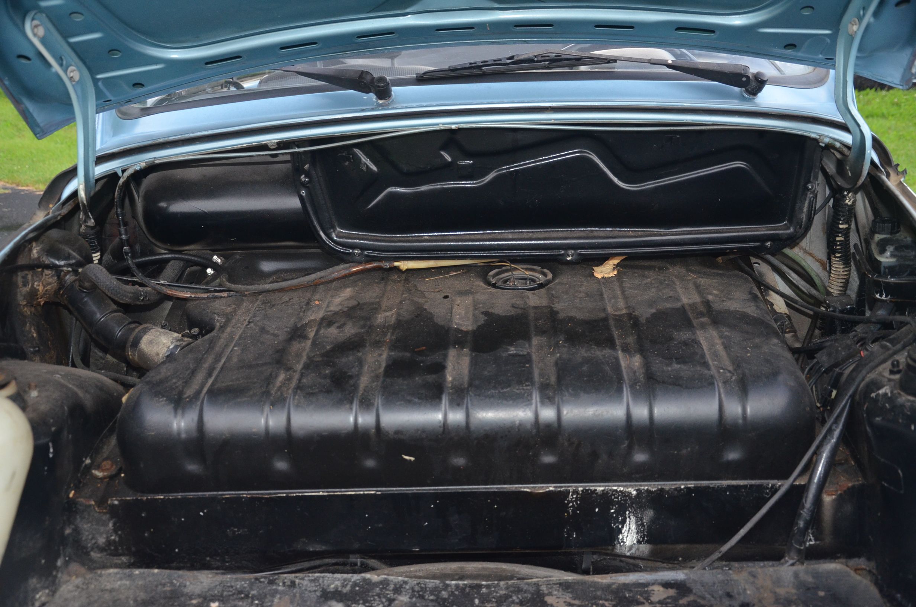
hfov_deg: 49.6
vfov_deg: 34.1
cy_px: 304
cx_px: 458
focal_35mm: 39
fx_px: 990
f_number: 4
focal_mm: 26
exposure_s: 1/60
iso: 800
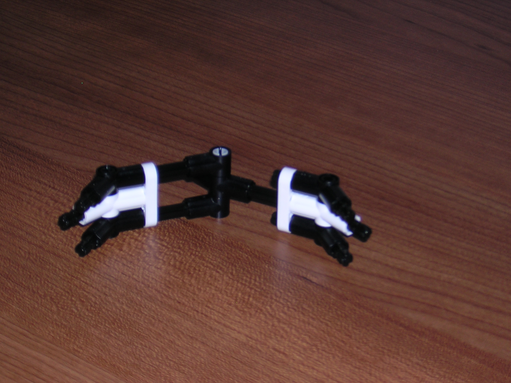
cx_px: 256
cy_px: 192
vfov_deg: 13.7
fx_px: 1594
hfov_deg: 18.2
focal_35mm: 108
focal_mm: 14.1
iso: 100
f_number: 4.7
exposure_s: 1/60.1
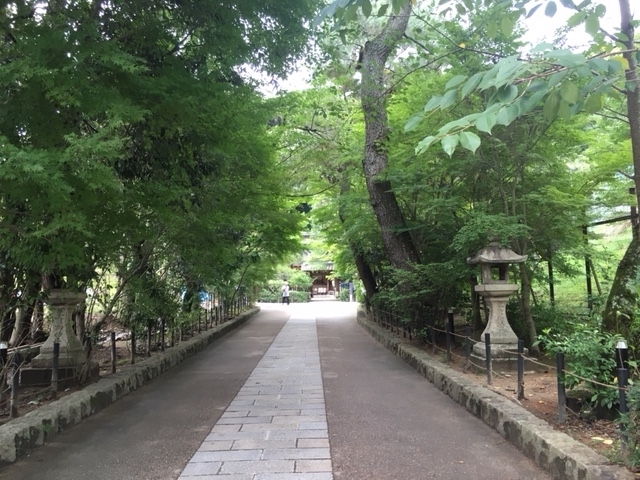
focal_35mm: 29
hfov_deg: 61.7
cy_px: 240
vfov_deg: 48.2
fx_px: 536
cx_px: 320
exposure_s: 1/30
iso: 64
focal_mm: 4.15
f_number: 2.2
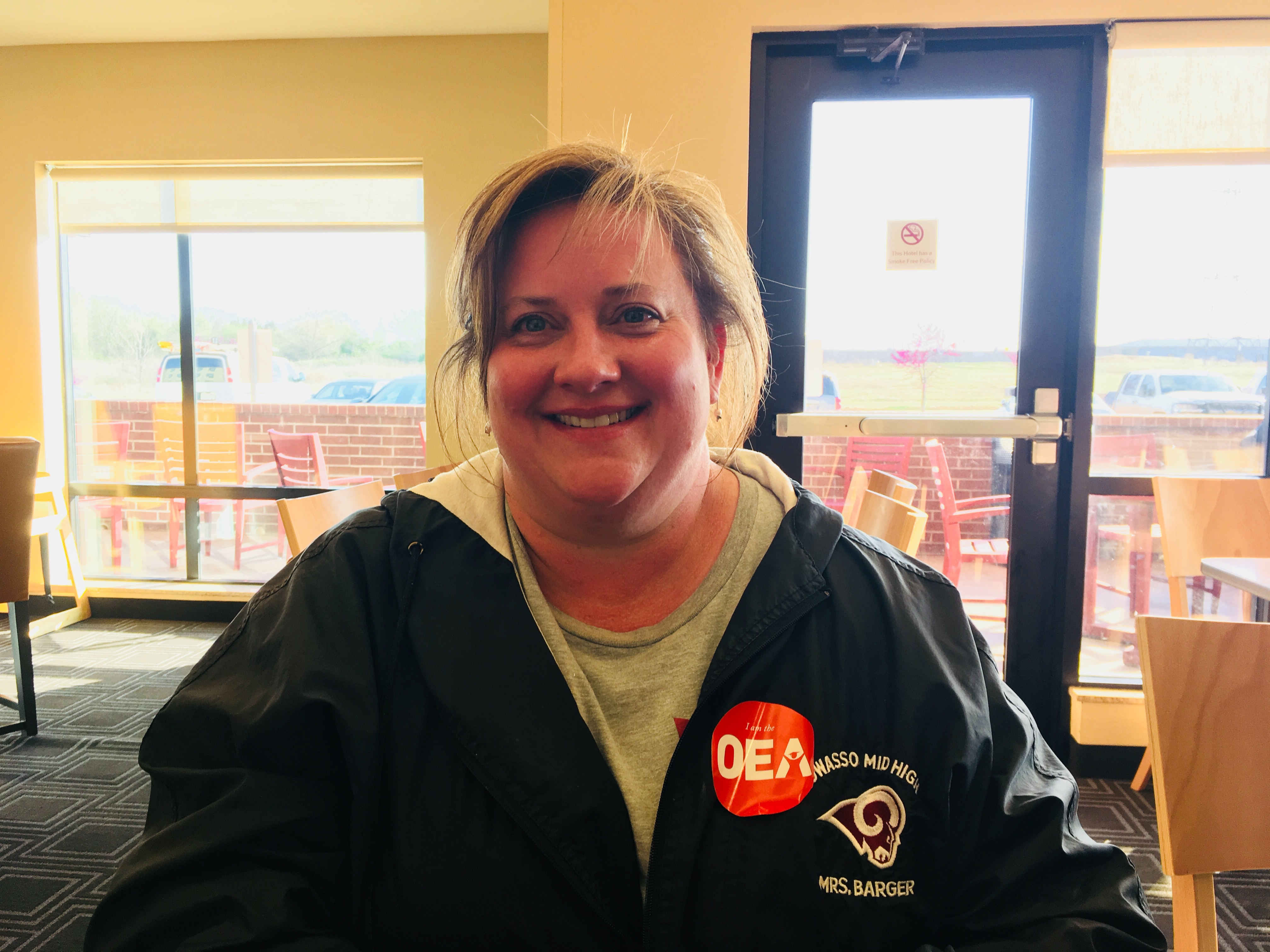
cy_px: 476
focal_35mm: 29
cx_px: 635
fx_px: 1064
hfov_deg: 61.7
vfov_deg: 48.2
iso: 25
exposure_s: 1/60
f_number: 2.2
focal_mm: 4.15
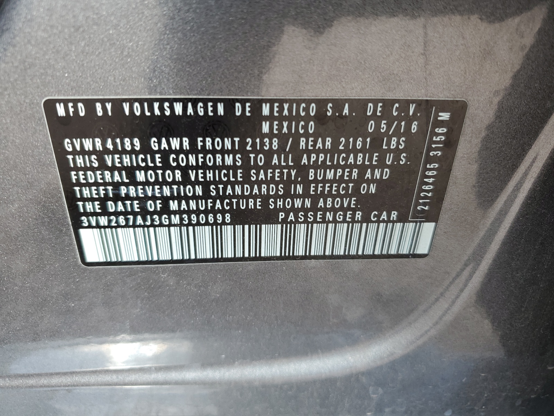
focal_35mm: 26
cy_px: 208
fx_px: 416
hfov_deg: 67.3
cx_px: 277
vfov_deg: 53.1
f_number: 1.5
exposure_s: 1/147
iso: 50
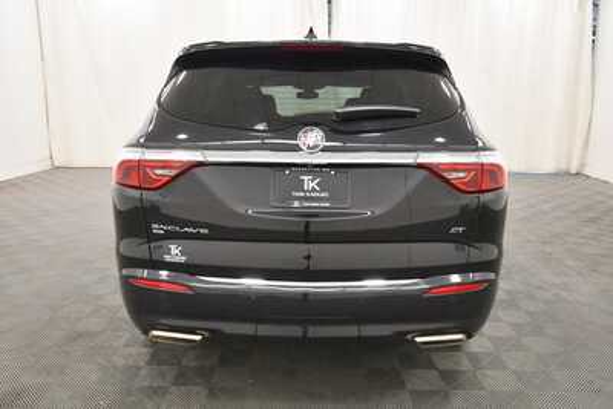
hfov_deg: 61.9
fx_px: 511
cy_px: 204
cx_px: 306
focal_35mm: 30
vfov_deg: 43.6
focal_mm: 20
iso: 1400
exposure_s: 1/125
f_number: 5.6
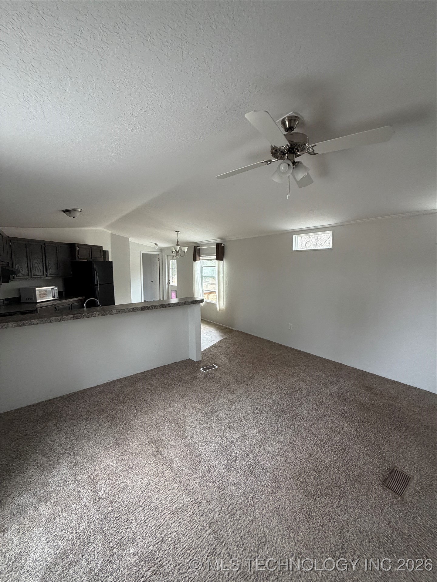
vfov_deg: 102.1
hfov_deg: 85.7
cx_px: 218
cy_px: 291
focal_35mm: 14
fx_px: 236
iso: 320
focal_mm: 2.22
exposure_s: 1/112
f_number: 2.2
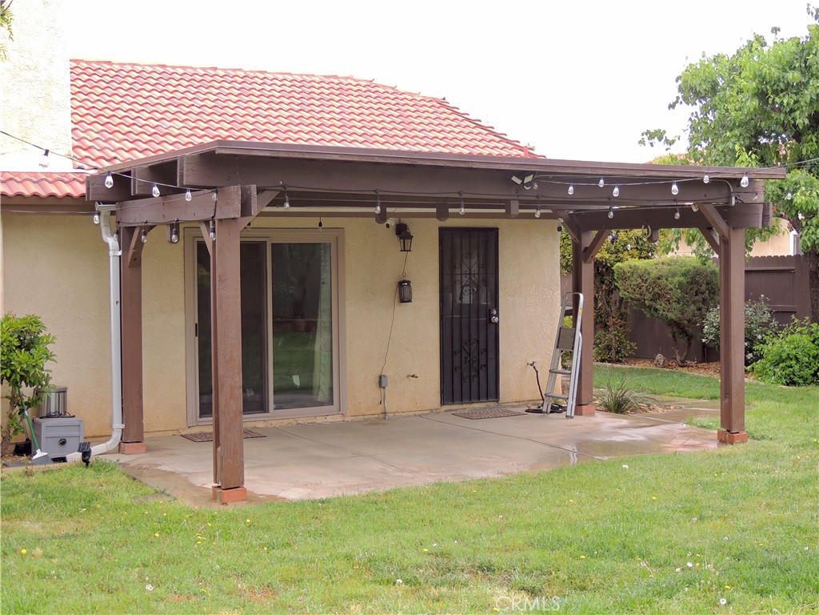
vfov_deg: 29.1
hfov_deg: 38.2
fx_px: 1183
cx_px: 410
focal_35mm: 50
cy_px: 308
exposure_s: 1/60
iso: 100
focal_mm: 8.9
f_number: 3.6
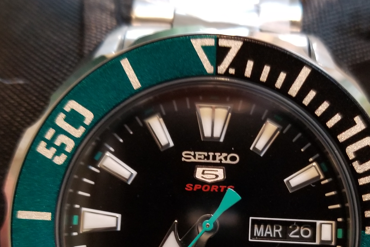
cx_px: 228
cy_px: 198
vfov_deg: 26.5
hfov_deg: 39.4
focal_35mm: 50
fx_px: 514
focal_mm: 4.25
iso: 250
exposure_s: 1/17
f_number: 1.7
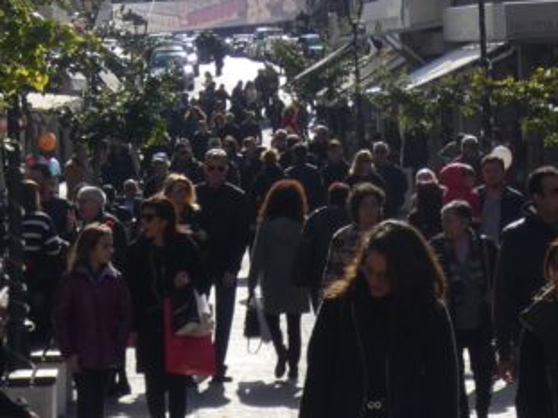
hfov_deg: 10.9
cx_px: 486
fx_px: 2917
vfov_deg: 8.1
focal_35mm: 181
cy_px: -113
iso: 80
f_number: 4
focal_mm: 9.9
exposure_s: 1/1000
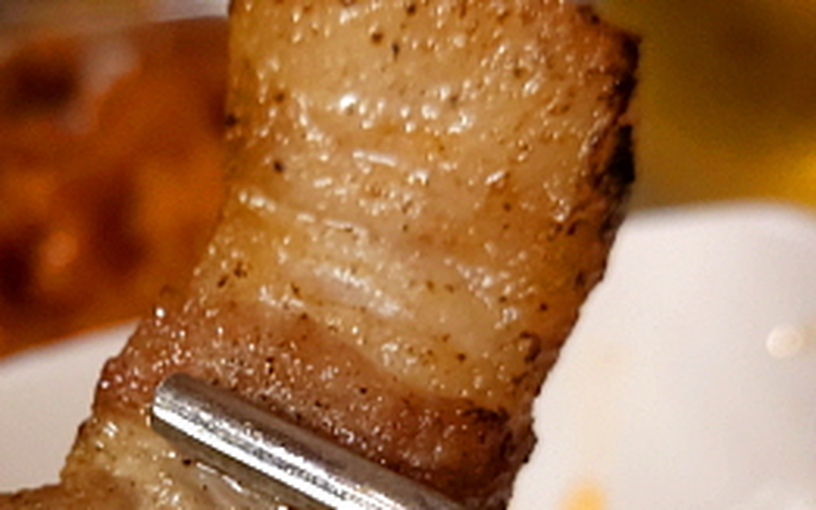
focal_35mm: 65
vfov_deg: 19.7
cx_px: 253
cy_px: 426
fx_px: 1445
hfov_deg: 31.2
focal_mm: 4.58
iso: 400
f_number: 2
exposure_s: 1/24
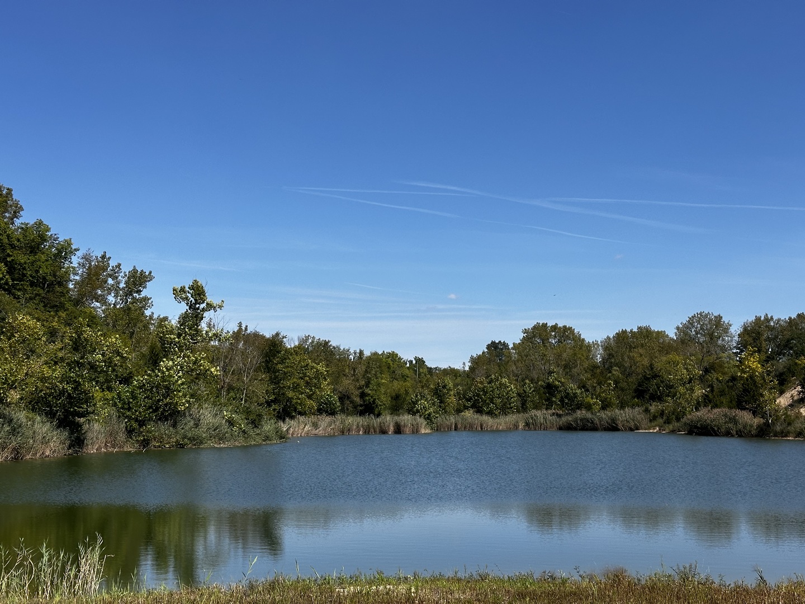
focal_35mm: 48
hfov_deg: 39.7
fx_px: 1116
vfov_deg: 30.3
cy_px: 302
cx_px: 402
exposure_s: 1/5000
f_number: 1.78
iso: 64
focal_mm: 6.86
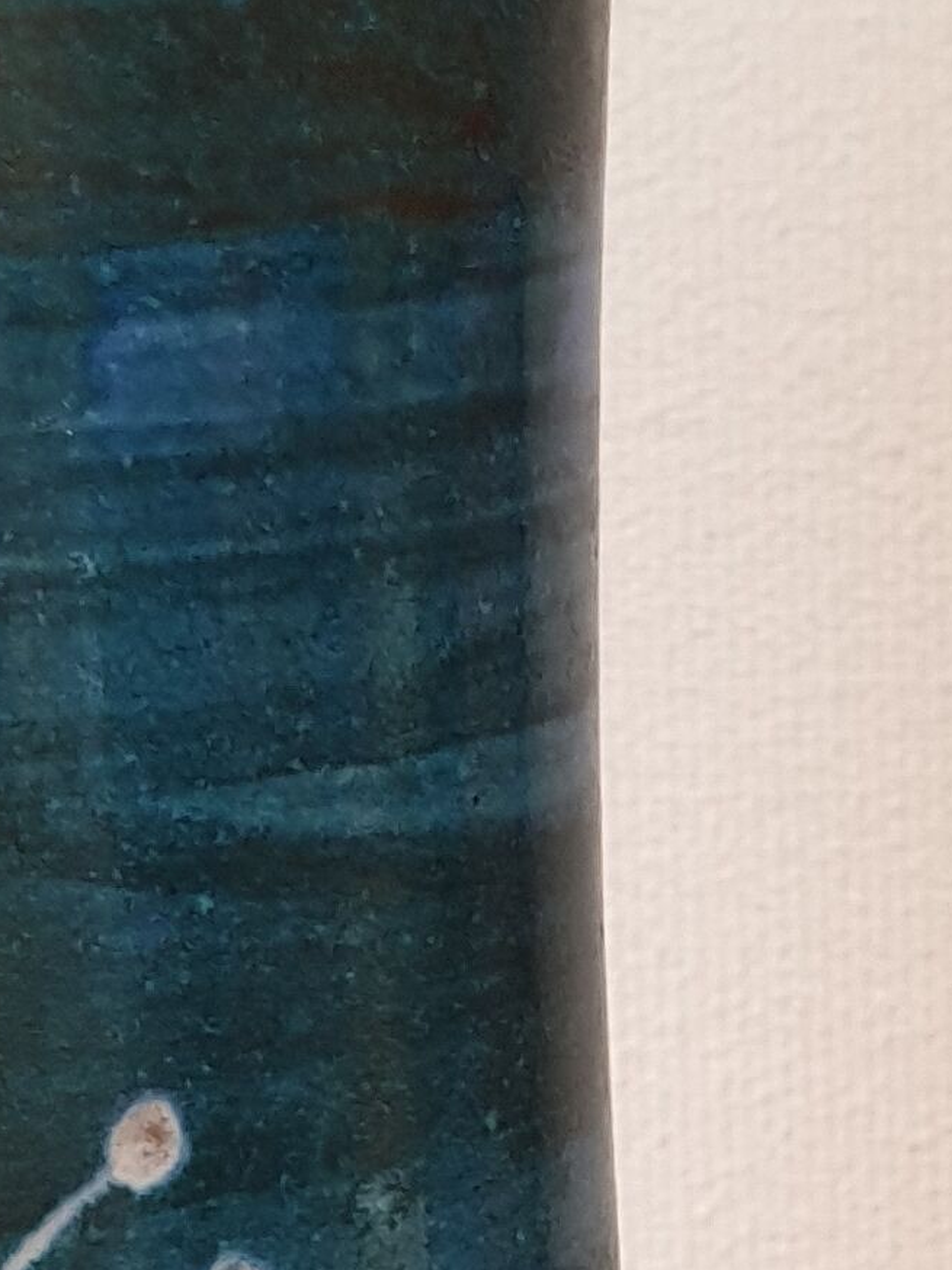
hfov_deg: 12.3
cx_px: 437
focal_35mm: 120
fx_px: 4402
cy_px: 1228
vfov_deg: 16.1
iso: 250
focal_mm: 4.3
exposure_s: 1/50
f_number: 2.4
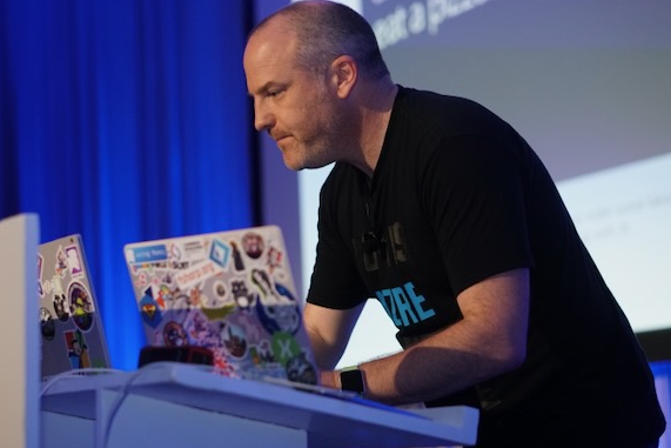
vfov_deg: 16.3
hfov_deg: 24.2
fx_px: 1566
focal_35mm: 84
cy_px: 218
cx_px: 296
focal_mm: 50
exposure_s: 1/200
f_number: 2
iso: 1600
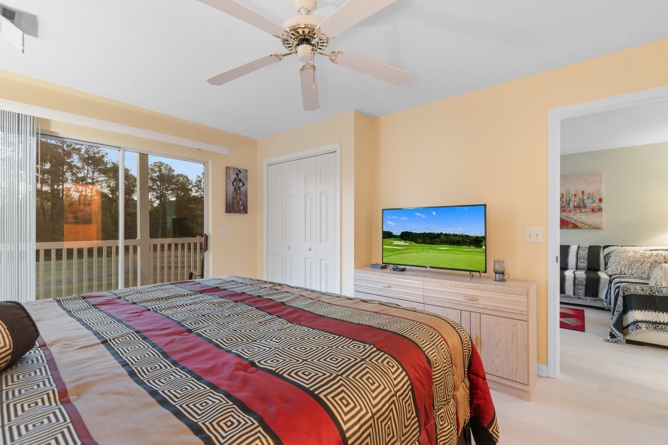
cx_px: 334
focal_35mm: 15
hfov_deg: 100.4
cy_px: 222
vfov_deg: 77.3
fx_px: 278
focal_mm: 10
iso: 100
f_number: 4.5
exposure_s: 3
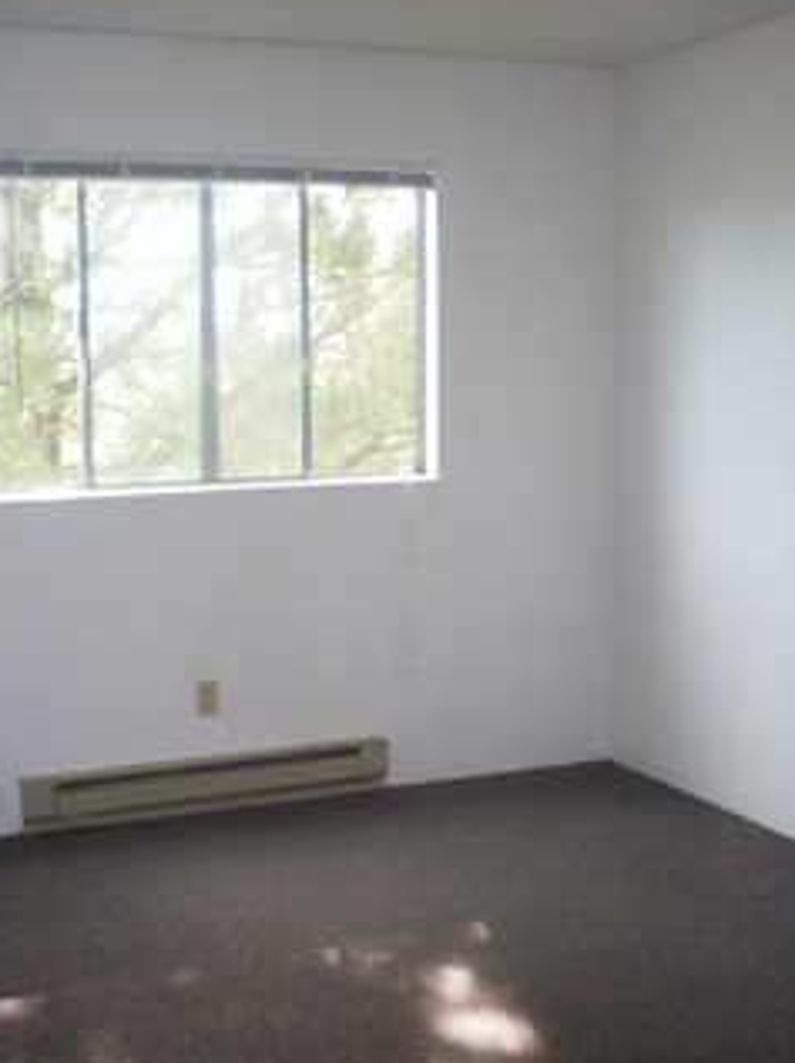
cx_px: 366
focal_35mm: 48
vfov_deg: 39.6
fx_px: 1473
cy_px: 627
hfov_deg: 30.2
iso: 100
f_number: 2.8
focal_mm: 6.3
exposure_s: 1/45
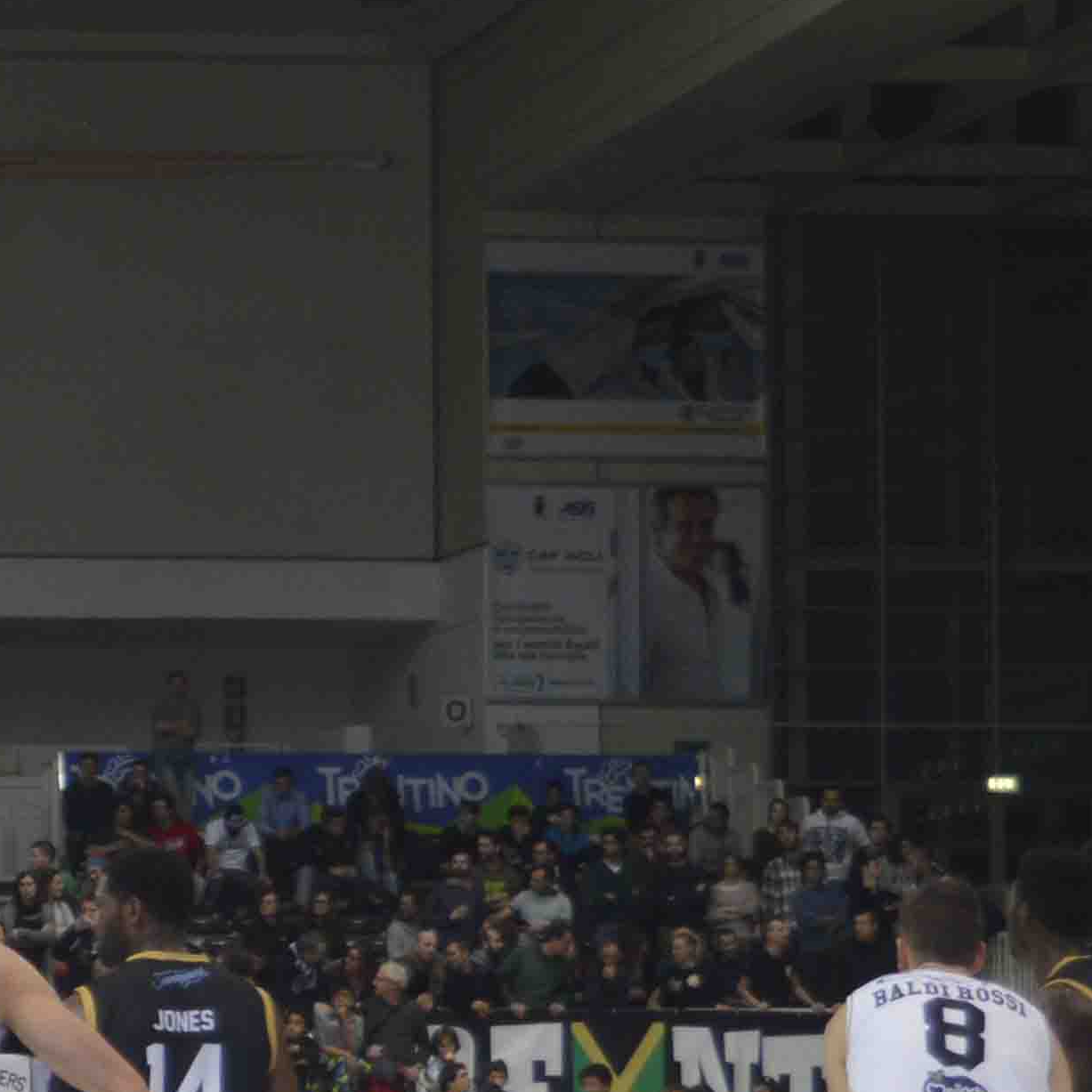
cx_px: -764
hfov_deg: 10.6
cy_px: 1076
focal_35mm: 156
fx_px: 5571
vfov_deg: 11.1
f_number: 4
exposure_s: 1/100
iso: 400
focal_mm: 25
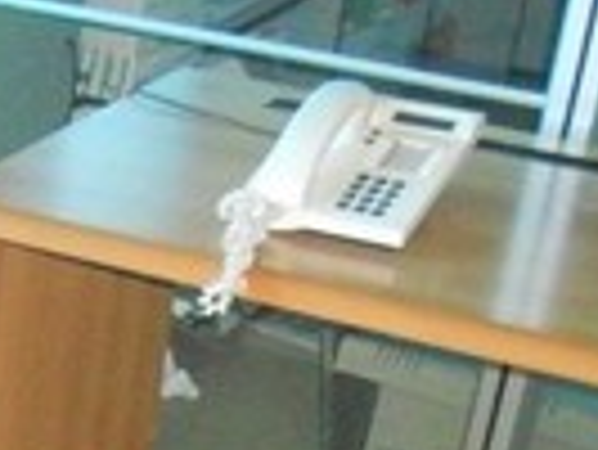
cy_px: 878
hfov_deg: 15.0
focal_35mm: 122
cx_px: -297
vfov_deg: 11.1
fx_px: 2109
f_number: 3.2
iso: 640
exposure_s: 1/25
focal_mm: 4.9
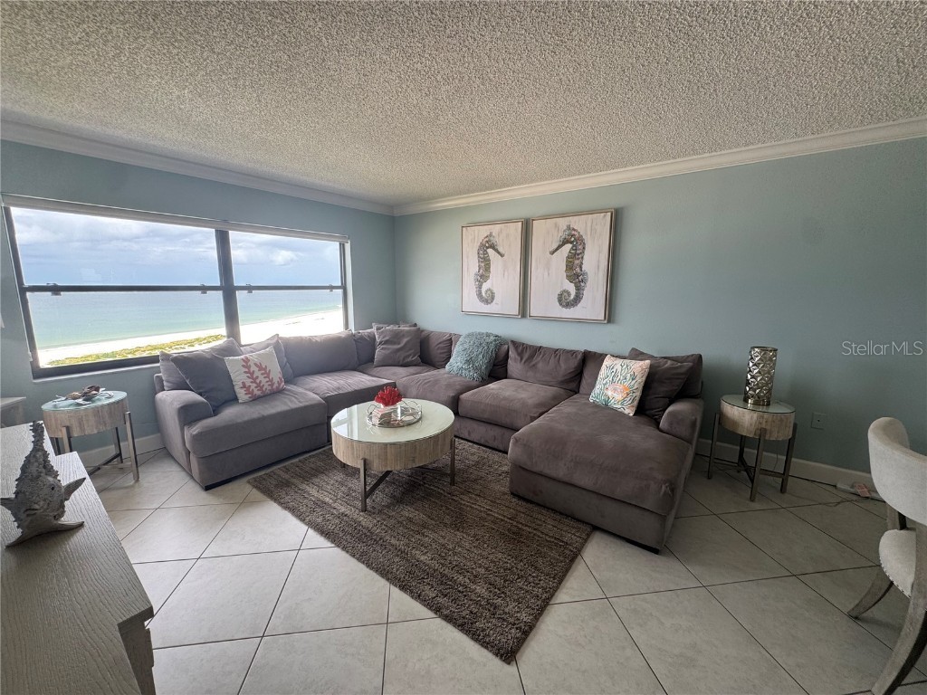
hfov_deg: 102.1
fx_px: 375
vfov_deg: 85.7
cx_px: 464
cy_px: 348
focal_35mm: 14
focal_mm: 2.22
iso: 40
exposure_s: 1/107
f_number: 2.2
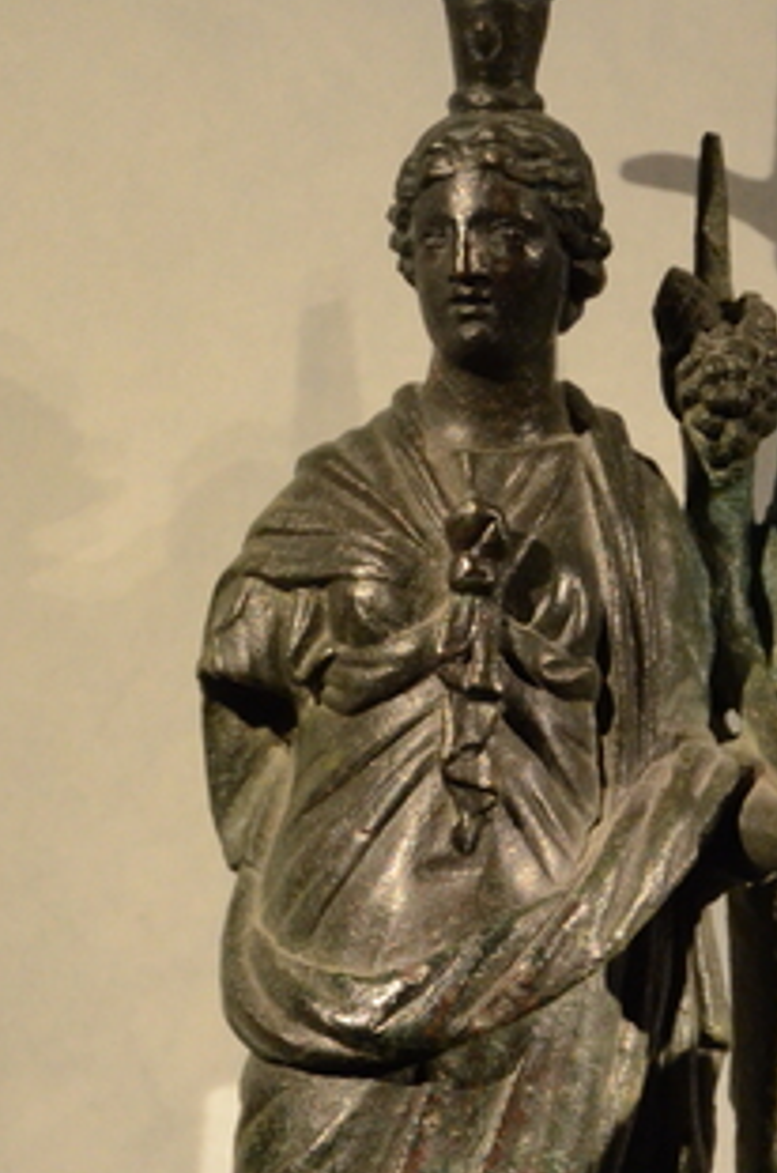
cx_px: 487
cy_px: 788
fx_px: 7284
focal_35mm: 224
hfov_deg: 6.1
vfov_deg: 9.2
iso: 2500
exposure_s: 1/125
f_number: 5.3
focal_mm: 70
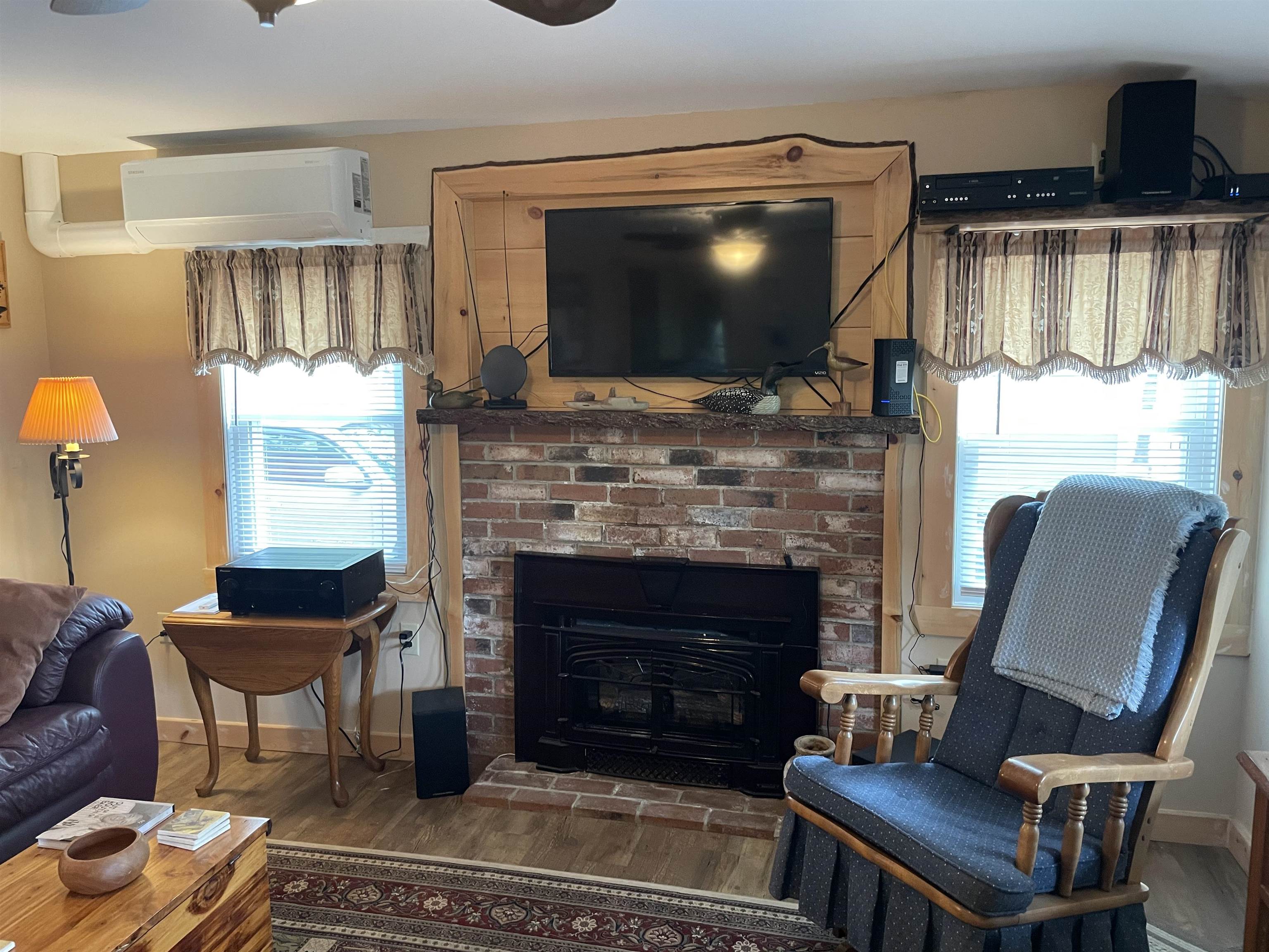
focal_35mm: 26
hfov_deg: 67.3
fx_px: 953
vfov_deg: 53.1
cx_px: 634
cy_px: 476
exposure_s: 1/60
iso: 320
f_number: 1.6
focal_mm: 4.2
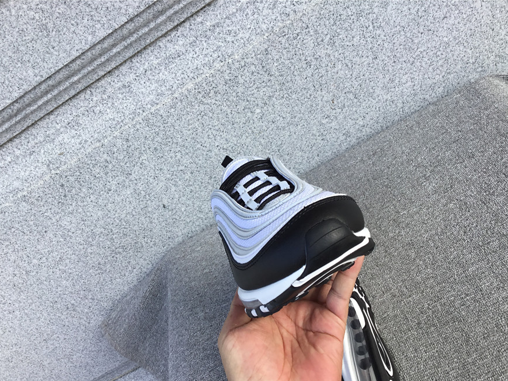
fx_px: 470
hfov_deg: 56.8
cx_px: 249
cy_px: 196
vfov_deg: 44.2
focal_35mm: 32
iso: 25
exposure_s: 1/272
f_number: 2.4
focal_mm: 3.3
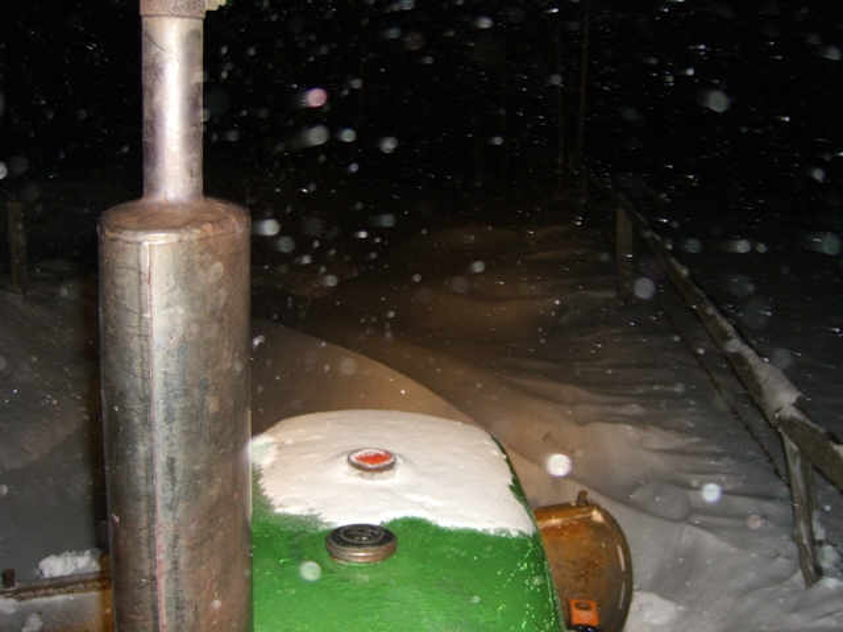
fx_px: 925
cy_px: 316
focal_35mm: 38
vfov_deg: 37.7
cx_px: 422
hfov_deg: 49.0
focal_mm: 7.9
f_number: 2.8
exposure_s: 1/60
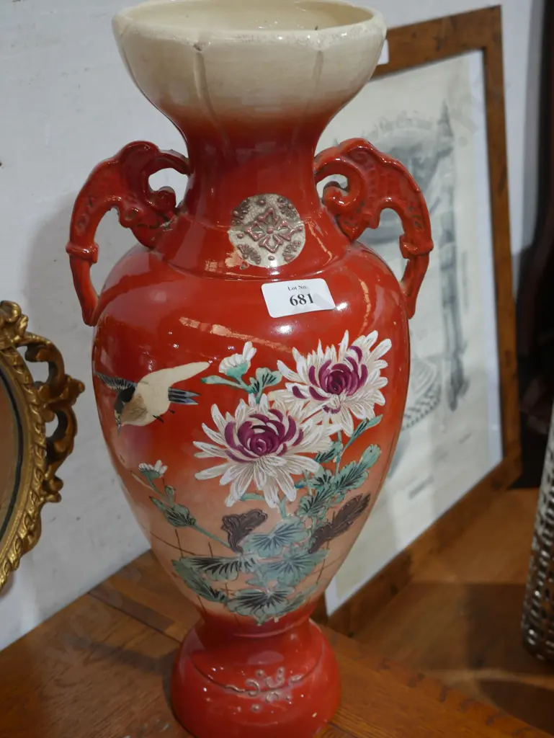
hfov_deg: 29.1
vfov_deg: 38.2
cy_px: 369
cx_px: 277
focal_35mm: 50
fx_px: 1066
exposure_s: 1/60
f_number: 5.3
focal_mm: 25
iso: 400
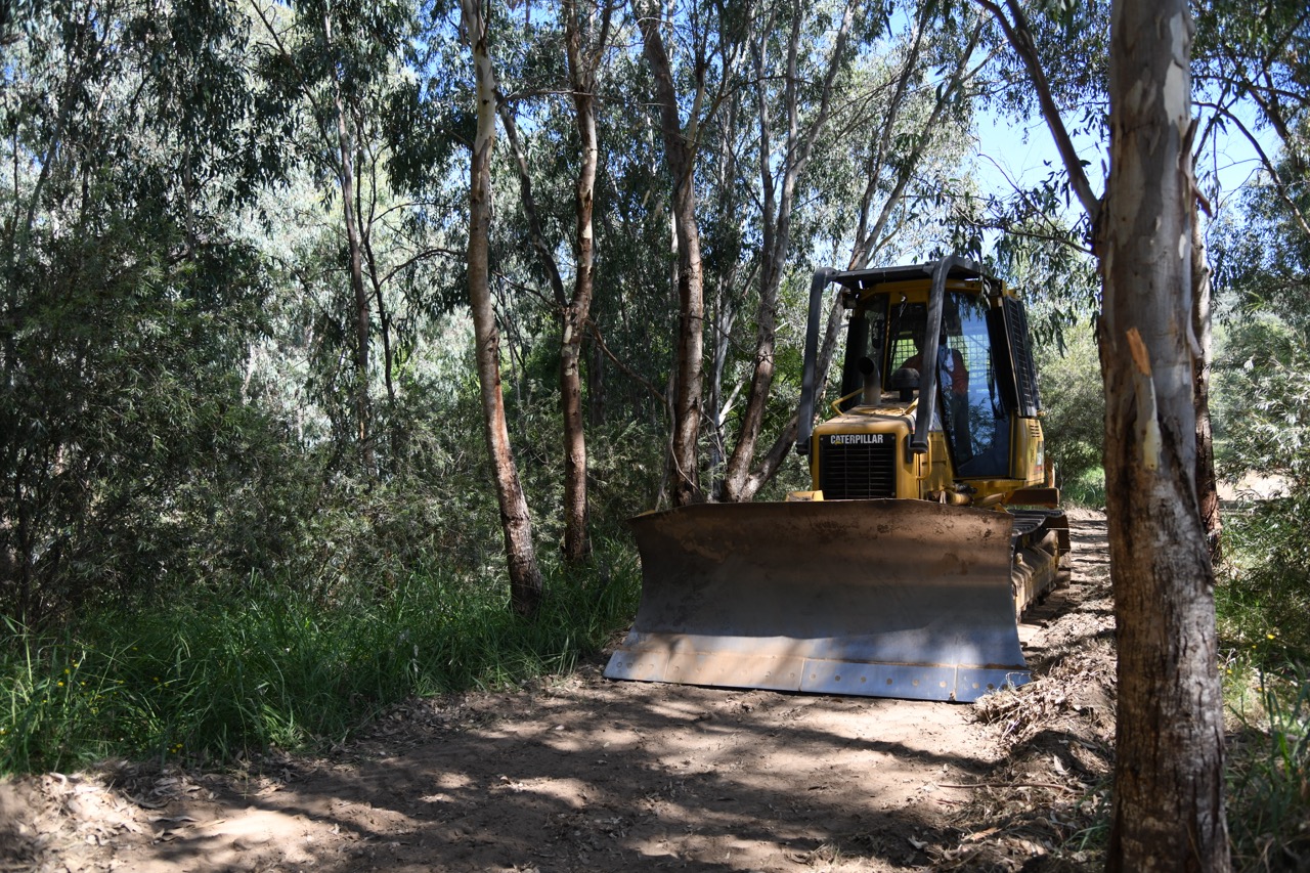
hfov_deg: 61.9
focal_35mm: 30
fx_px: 1091
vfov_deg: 43.6
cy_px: 436
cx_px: 655
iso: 400
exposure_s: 1/800
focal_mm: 30
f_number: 4
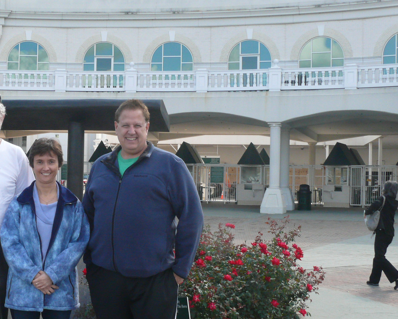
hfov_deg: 32.5
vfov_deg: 26.6
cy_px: 184
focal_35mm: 57
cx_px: 110
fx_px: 671
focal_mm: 7.4
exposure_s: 1/250
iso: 200
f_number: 5.6
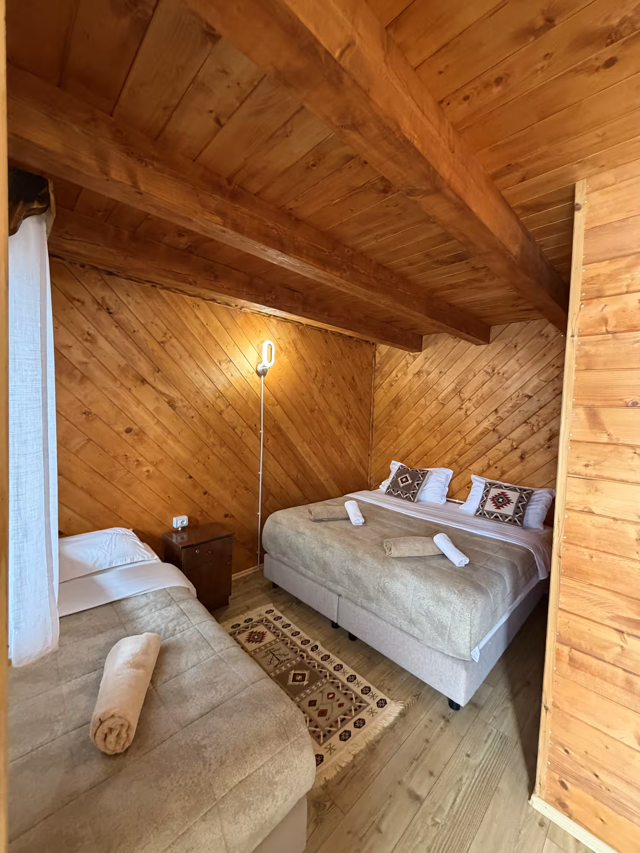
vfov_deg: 102.1
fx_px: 345
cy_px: 426
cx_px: 320
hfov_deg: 85.7
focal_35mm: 14
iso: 500
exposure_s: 1/60
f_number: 2.2
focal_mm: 2.22
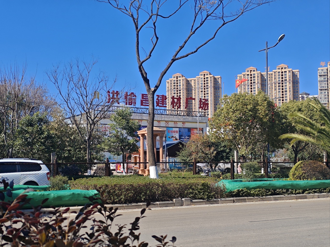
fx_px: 458
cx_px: 165
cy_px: 124
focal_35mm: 48
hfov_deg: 39.7
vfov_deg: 30.3
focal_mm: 5.84
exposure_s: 1/3333
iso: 50
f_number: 1.6
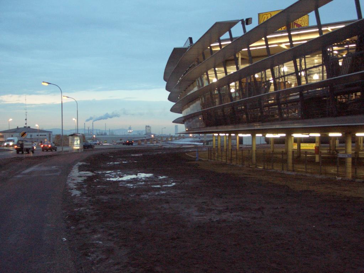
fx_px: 452
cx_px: 182
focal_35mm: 43
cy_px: 136
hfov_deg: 43.9
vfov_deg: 33.6
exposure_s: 1/25
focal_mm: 9.2
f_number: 3
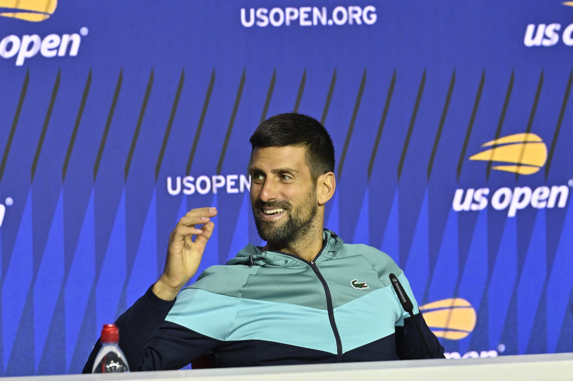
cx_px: 286
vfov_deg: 4.6
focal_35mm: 300
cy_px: 190
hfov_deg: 6.9
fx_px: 4773
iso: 4000
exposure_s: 1/800
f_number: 5
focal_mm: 200
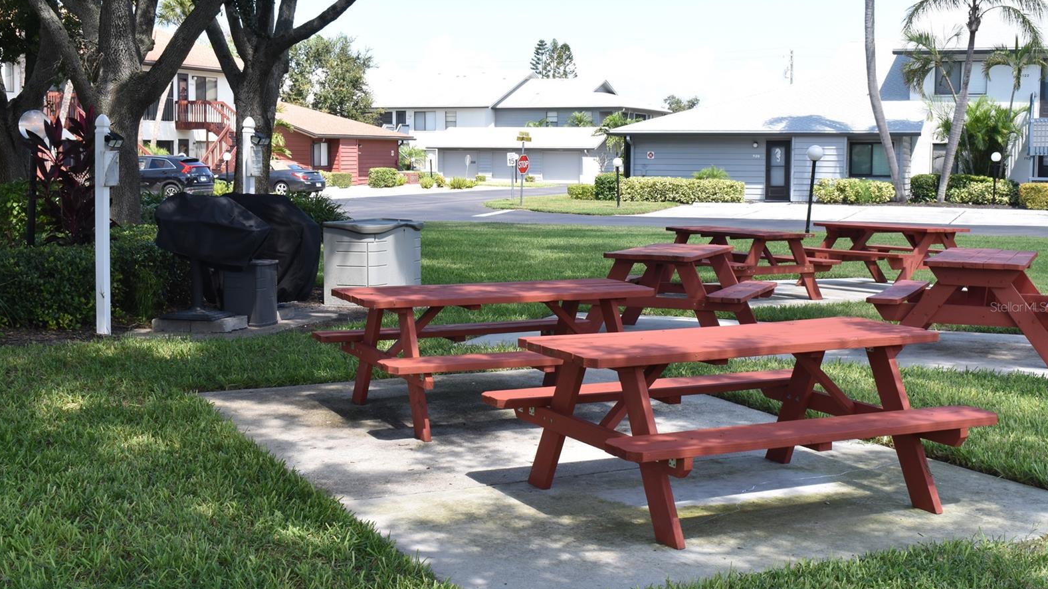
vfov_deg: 23.5
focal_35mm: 51
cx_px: 518
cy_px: 307
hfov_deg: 40.6
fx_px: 1417
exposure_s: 1/50
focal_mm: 32
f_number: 13
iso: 160
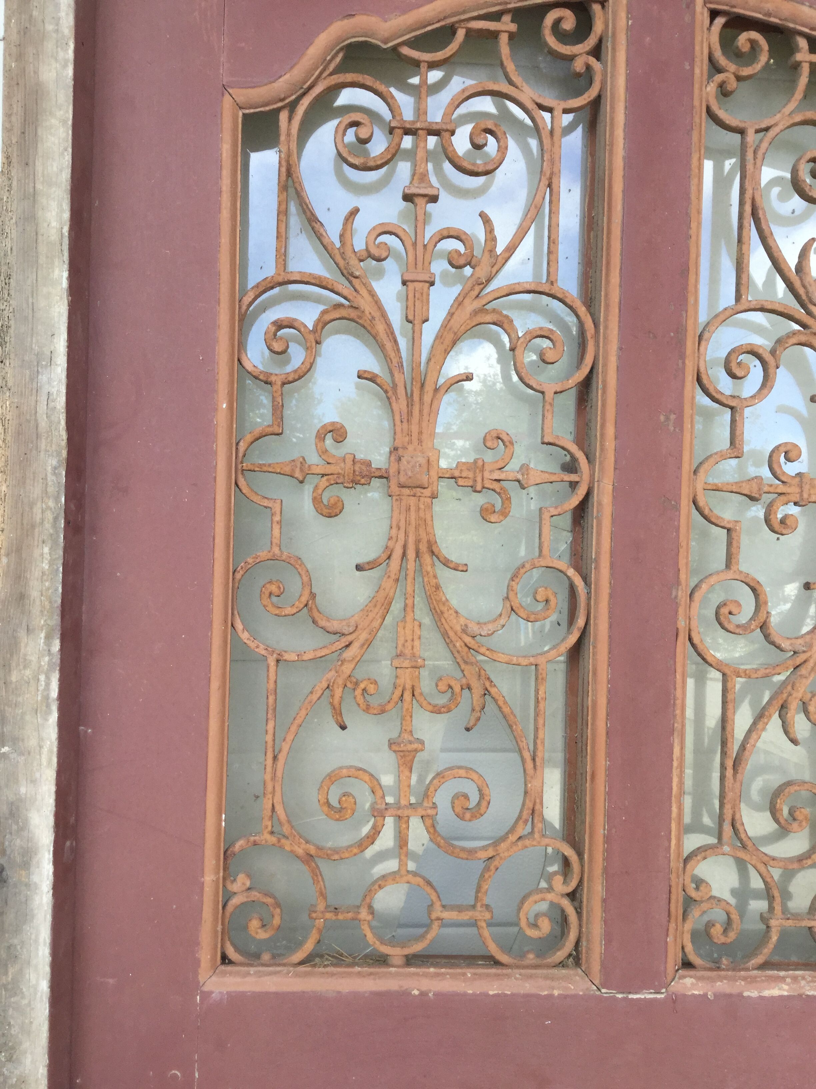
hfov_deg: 45.4
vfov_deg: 58.4
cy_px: 544
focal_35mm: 31
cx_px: 408
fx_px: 974
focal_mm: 3.3
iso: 32
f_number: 2.4
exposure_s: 1/100
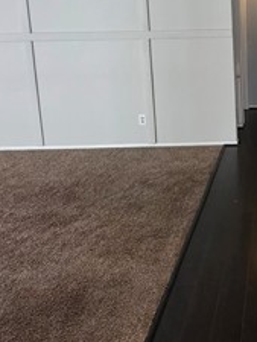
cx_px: 278
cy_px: 87
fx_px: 366
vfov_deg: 48.2
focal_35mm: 37
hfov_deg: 33.9
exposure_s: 1/60
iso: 320
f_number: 1.9
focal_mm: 2.2
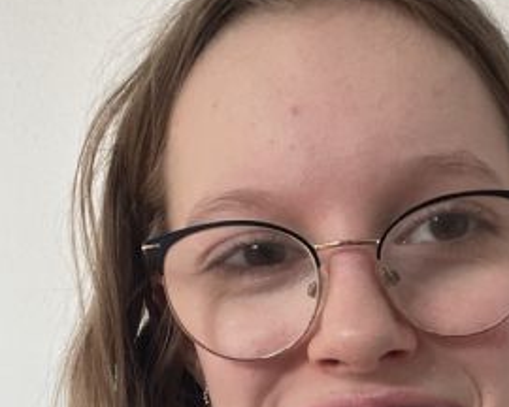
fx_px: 979
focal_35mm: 65
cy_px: 386
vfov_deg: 22.8
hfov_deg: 28.9
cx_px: 347
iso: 80
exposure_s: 1/121
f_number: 2.2
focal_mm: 2.71
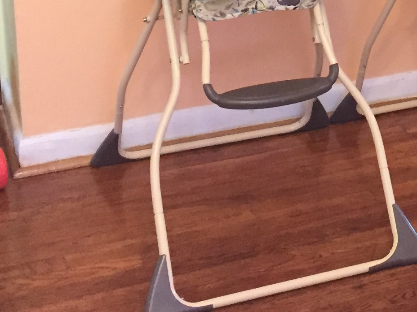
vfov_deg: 13.7
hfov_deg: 18.4
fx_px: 1229
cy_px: -144
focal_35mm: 102
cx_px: 488
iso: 250
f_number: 2.2
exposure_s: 1/20
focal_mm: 4.15
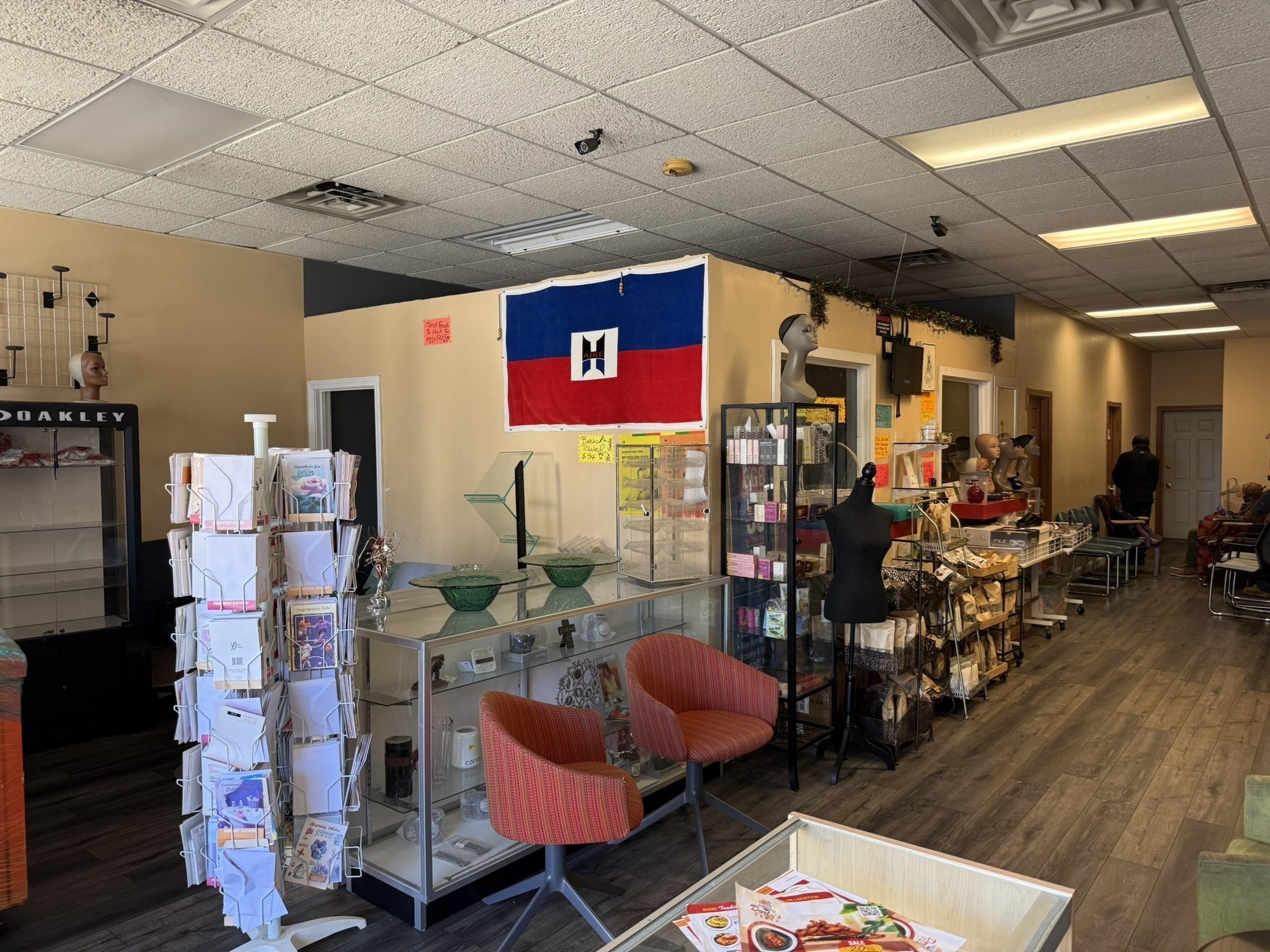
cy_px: 476
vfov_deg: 56.8
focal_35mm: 24
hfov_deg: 71.6
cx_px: 635
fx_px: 881
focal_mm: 6.76
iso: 200
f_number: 1.78
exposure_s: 1/104
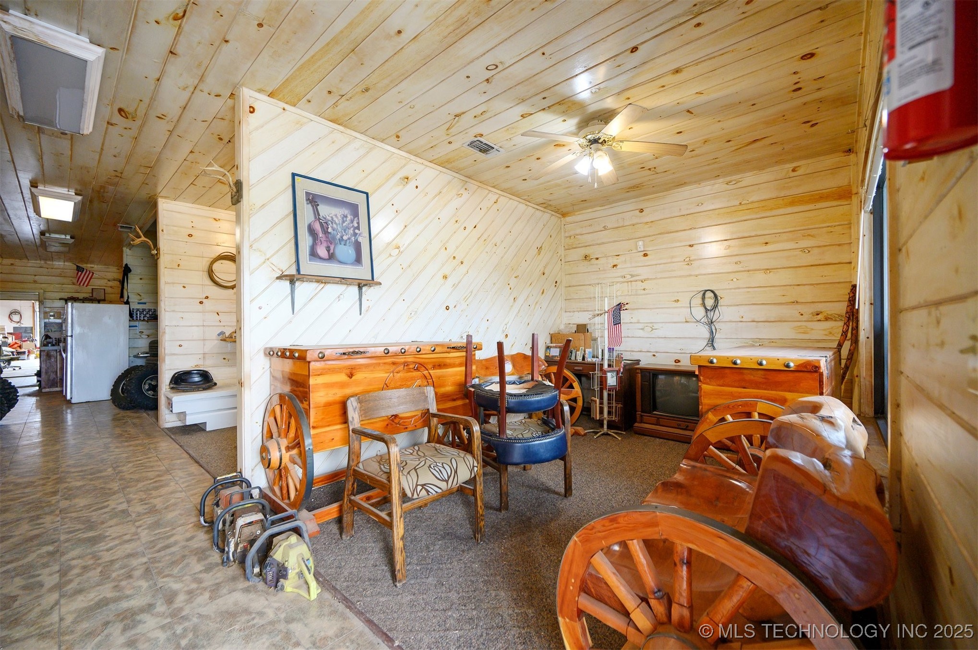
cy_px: 325
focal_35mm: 14
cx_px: 489
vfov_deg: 81.1
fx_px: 380
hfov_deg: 104.3
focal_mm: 14
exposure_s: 1/40
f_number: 4
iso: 640
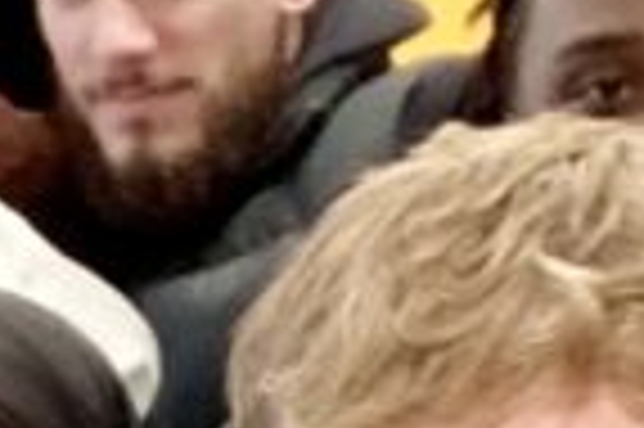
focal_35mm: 238
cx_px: 14
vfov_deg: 5.4
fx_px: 4253
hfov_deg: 8.6
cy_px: 1266
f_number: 2.2
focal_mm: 2.87
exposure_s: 1/60
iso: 160
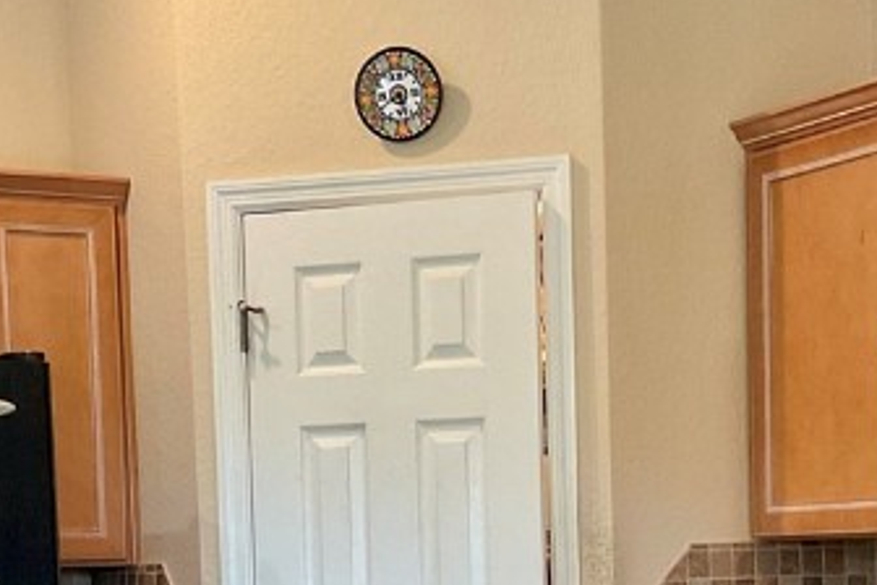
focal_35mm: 92
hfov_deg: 22.1
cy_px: 689
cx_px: 480
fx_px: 2241
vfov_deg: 14.4
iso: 160
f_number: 1.8
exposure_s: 1/50
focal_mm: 3
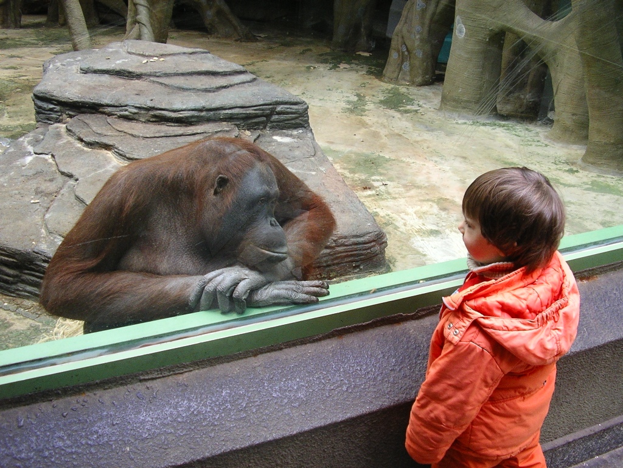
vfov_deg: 32.9
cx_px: 312
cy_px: 234
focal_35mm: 44
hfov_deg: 42.9
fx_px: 792
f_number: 3.1
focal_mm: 6.7
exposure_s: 1/10
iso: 125
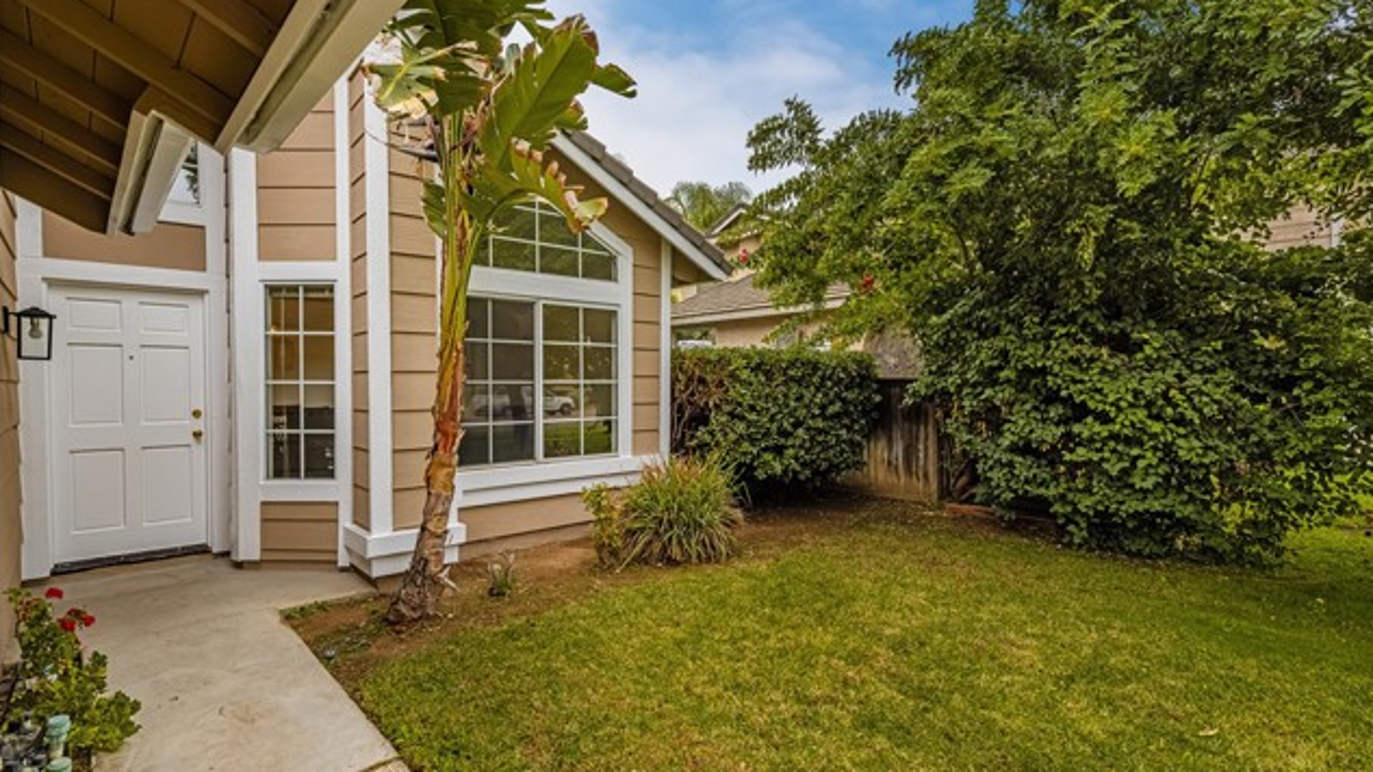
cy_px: 400
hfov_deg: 92.7
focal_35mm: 18
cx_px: 692
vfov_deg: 61.0
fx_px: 655
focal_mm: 17
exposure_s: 1/125
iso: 125
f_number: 8
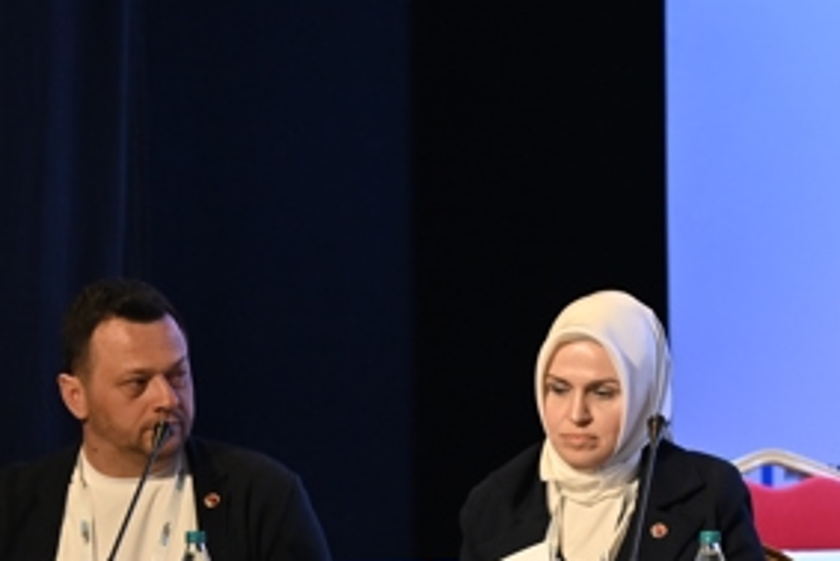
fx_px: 8894
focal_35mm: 381
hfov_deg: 5.4
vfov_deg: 3.6
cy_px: 430
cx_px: 971
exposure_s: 1/320
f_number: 4
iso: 1600
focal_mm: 120
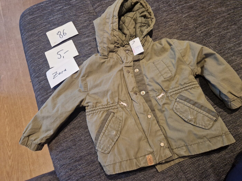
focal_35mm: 23
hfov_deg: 73.9
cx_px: 121
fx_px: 161
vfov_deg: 58.9
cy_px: 90
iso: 400
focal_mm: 5.4
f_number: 1.8
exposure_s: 1/100
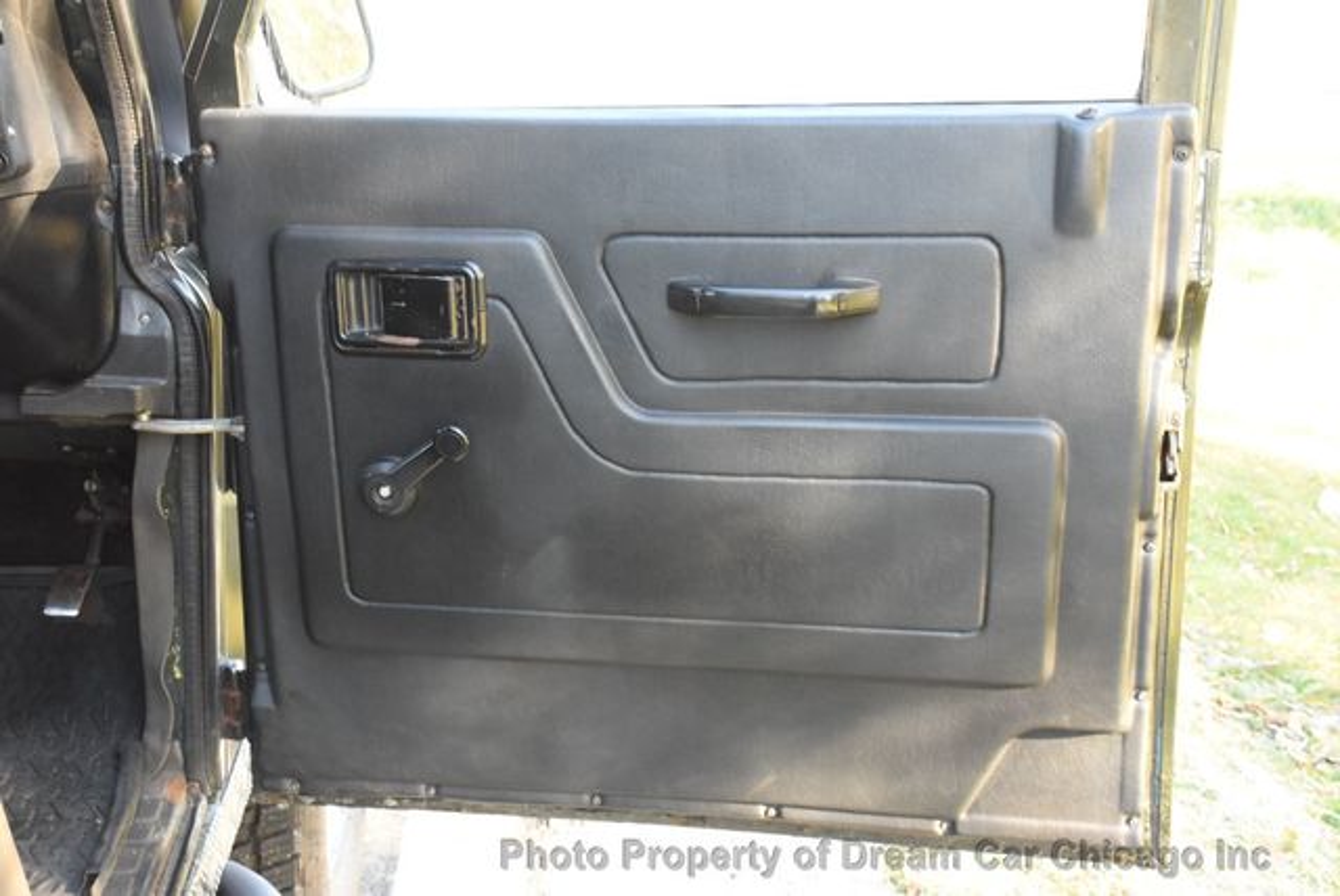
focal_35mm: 48
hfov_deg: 41.1
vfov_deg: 28.1
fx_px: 1788
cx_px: 670
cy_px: 448
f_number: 13
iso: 2000
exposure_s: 1/30
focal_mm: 32
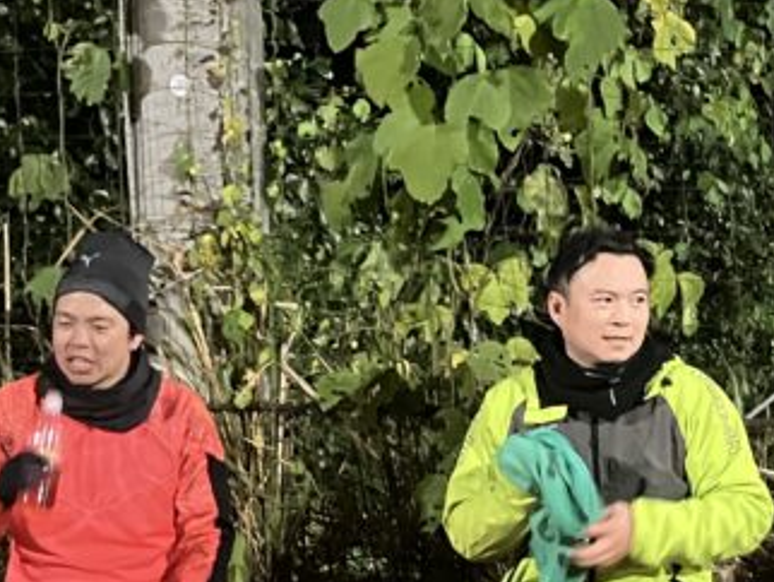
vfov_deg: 16.6
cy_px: 358
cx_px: 531
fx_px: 1991
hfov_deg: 21.9
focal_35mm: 89
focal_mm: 3.99
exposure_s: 1/23
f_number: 1.8
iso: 640
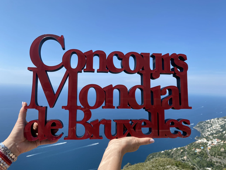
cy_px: 85
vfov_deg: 53.1
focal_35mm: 26
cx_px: 113
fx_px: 170
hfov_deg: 67.3
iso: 32
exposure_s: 1/2513
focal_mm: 4.25
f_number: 1.8
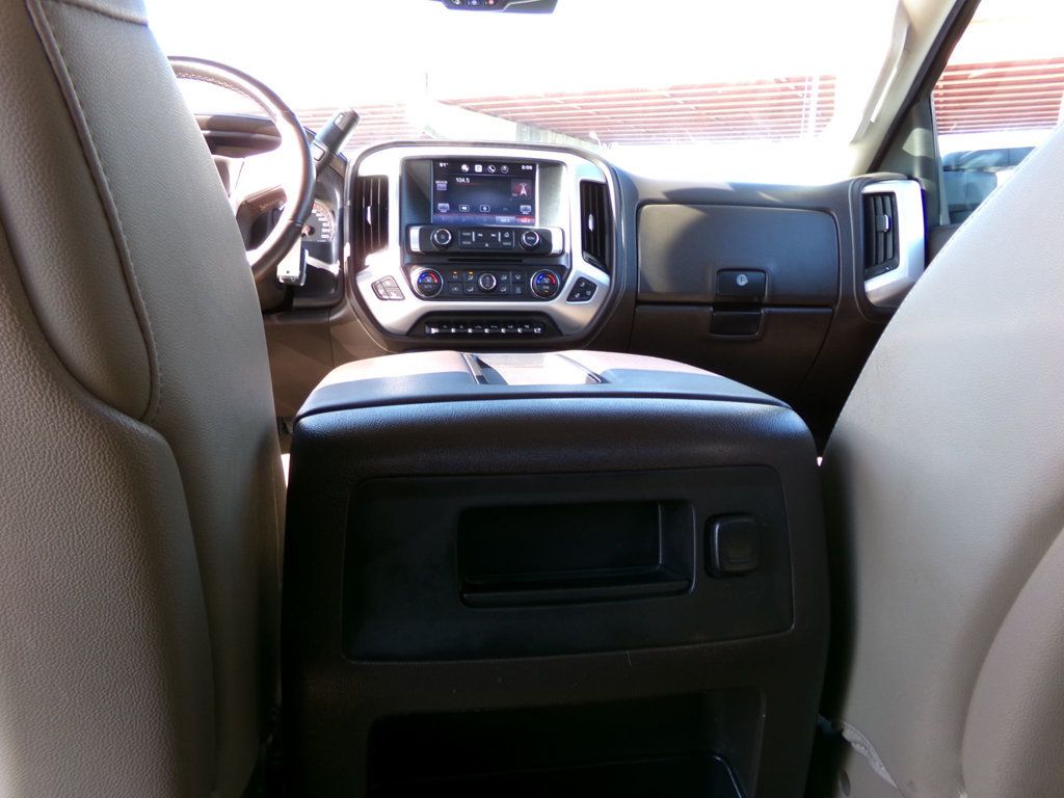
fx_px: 738
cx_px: 532
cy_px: 399
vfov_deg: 56.8
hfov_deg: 71.6
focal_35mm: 24
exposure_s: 1/34
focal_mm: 4.3
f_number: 3.7
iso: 104
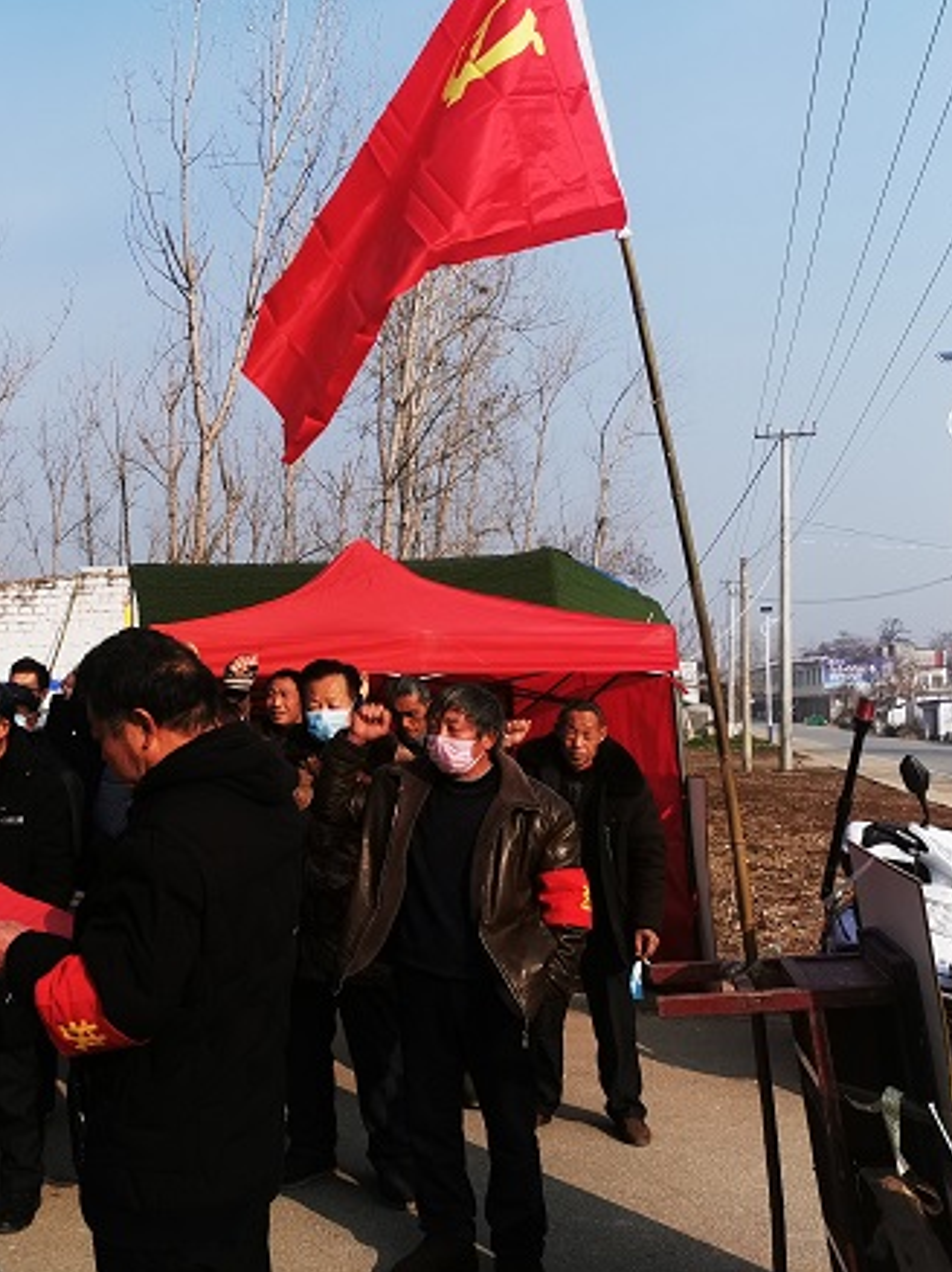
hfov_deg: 37.0
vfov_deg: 50.2
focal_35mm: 37
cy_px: 639
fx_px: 1358
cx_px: 165
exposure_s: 1/2551
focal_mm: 5.58
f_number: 1.8
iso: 50
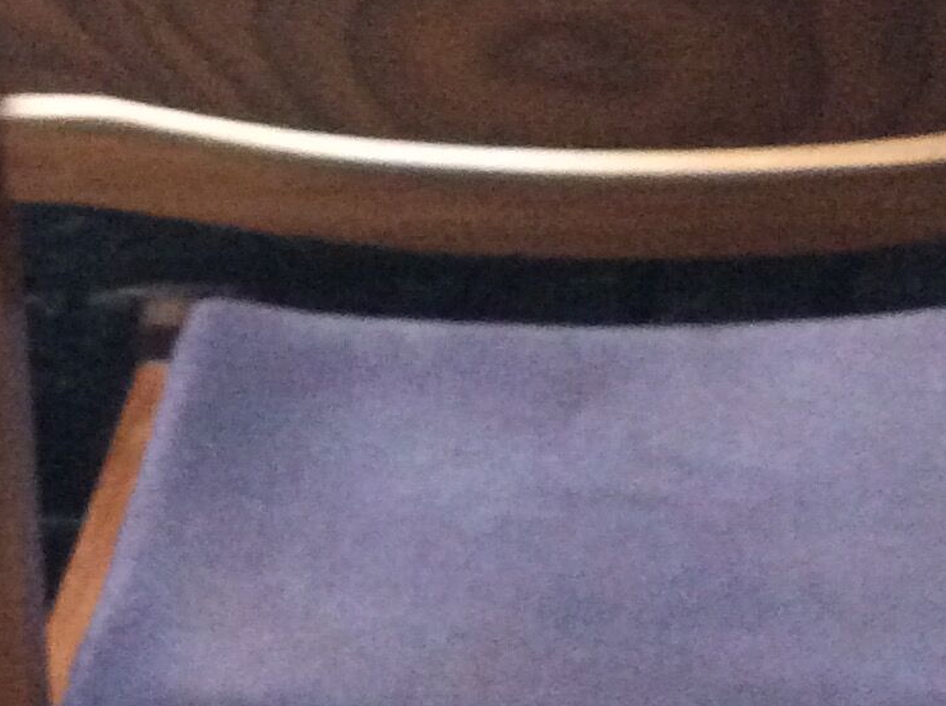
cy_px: 614
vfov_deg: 13.1
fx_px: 3055
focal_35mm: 112
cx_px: 423
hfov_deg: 17.6
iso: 400
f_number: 2.4
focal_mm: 3.3
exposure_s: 1/17
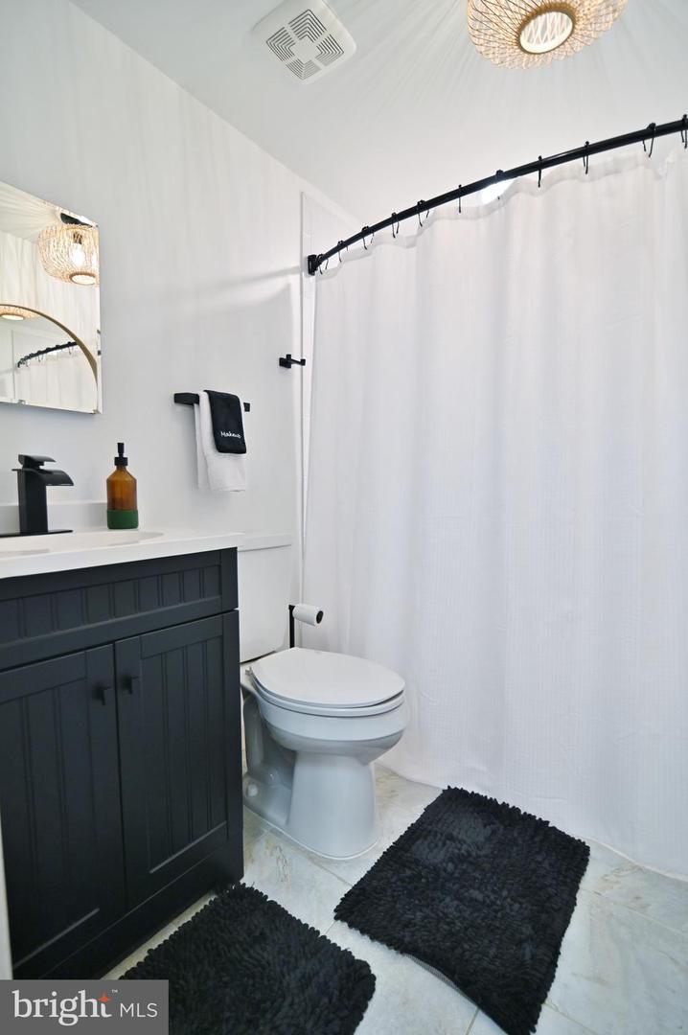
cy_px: 518
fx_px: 460
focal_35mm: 16
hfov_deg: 73.6
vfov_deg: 96.8
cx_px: 344
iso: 400
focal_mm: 16
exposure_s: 1/160
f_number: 2.8
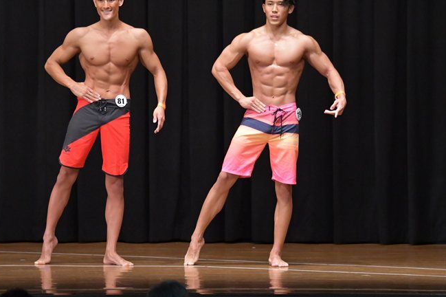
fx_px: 3207
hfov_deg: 8.0
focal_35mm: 259
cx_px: 181
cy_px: 133
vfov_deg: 5.3
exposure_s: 1/400
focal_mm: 145
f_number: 5.6
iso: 6400
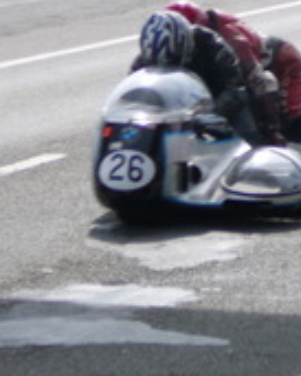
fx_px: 3894
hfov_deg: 4.4
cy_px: 112
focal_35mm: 350
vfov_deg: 5.5
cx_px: 255
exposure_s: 1/640
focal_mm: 19
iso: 80
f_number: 3.9
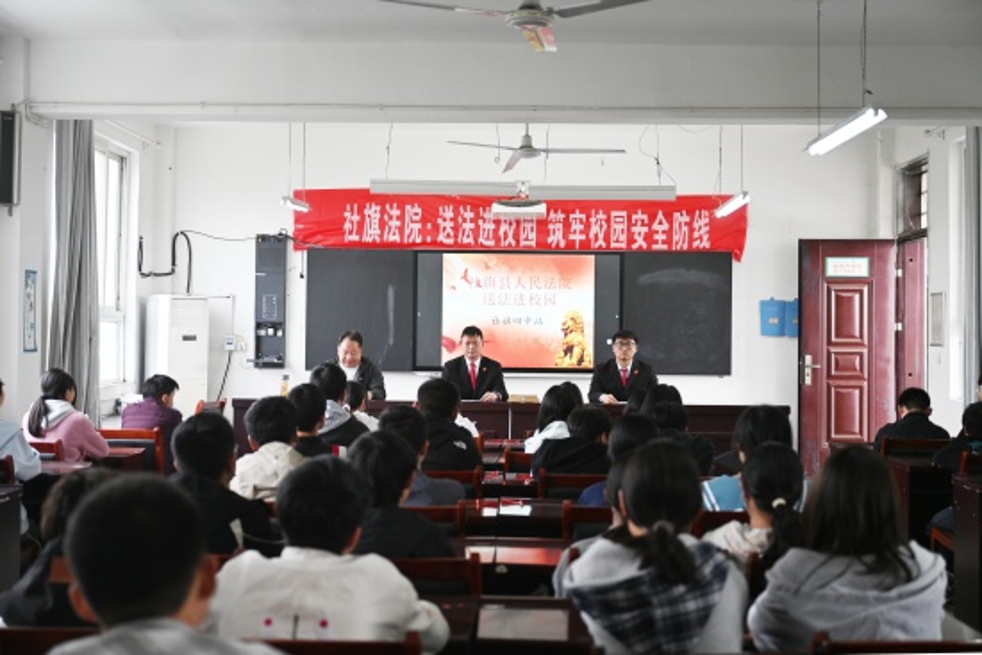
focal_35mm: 44
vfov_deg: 30.5
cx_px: 491
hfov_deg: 44.5
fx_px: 1200
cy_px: 328
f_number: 2.8
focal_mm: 44
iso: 400
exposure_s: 1/160
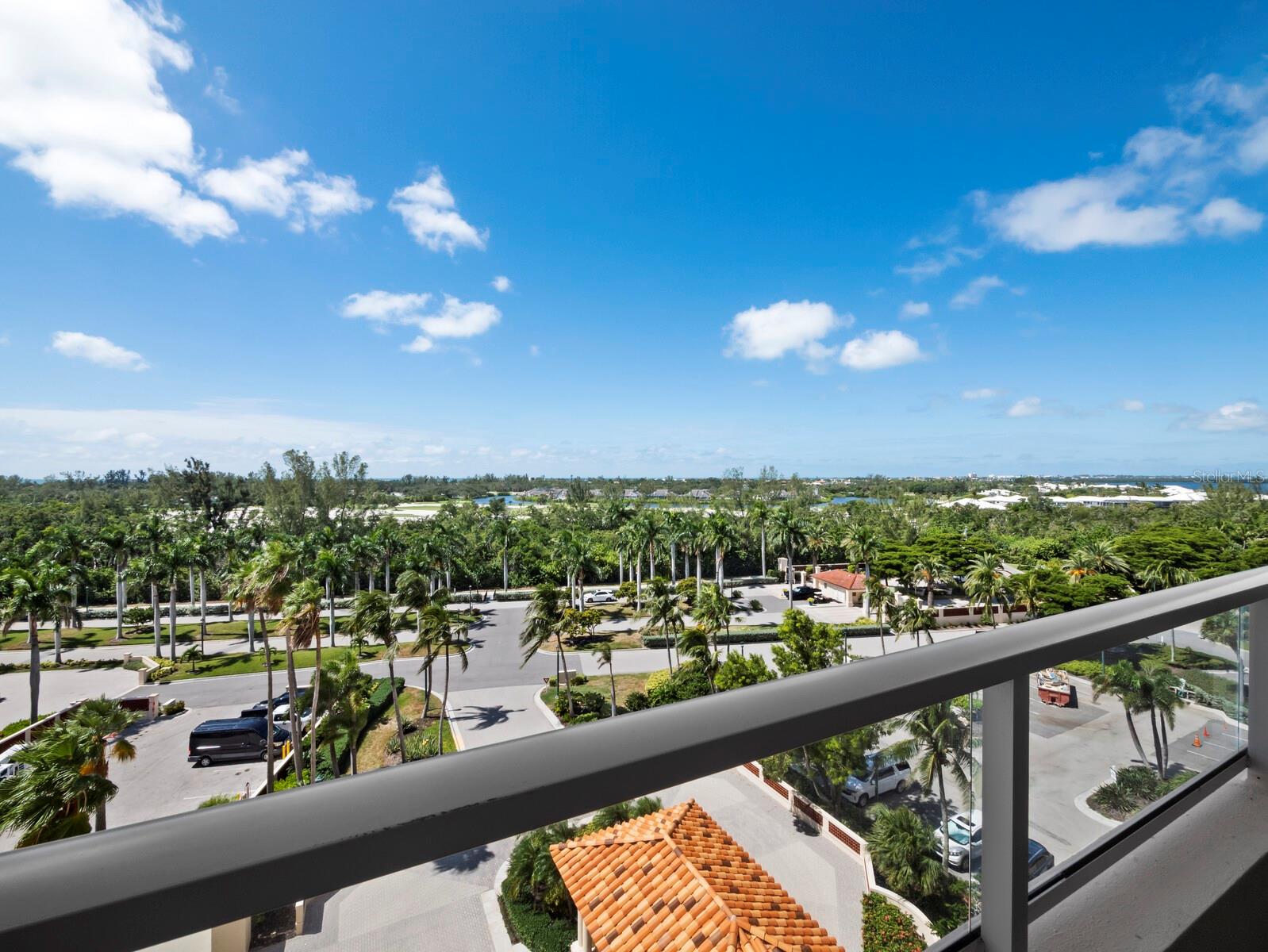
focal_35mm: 14
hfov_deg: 102.0
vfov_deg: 85.7
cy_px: 476
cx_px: 634
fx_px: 513
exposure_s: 1/320
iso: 400
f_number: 11
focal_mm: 7
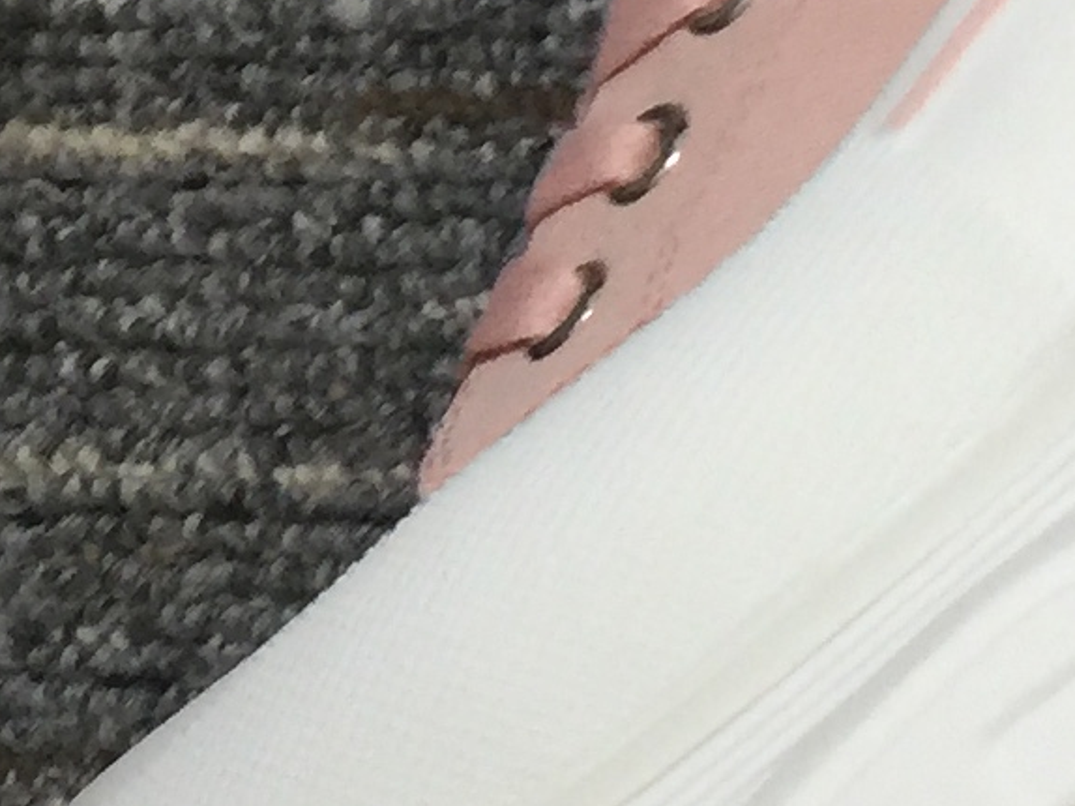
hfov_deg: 11.9
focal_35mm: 165
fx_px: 5122
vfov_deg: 8.8
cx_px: 73
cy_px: -373
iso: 64
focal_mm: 4.15
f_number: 2.2
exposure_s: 1/33
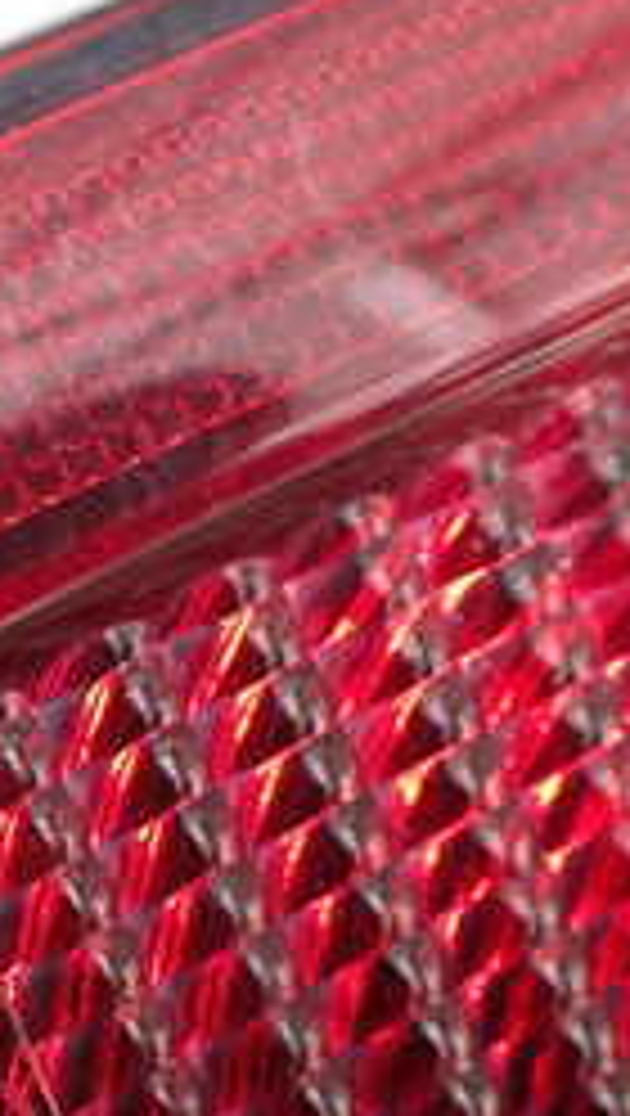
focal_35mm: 79
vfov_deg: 26.5
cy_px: 810
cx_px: -418
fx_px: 2340
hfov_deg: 14.0
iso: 320
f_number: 2.3
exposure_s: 1/125
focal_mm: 5.4
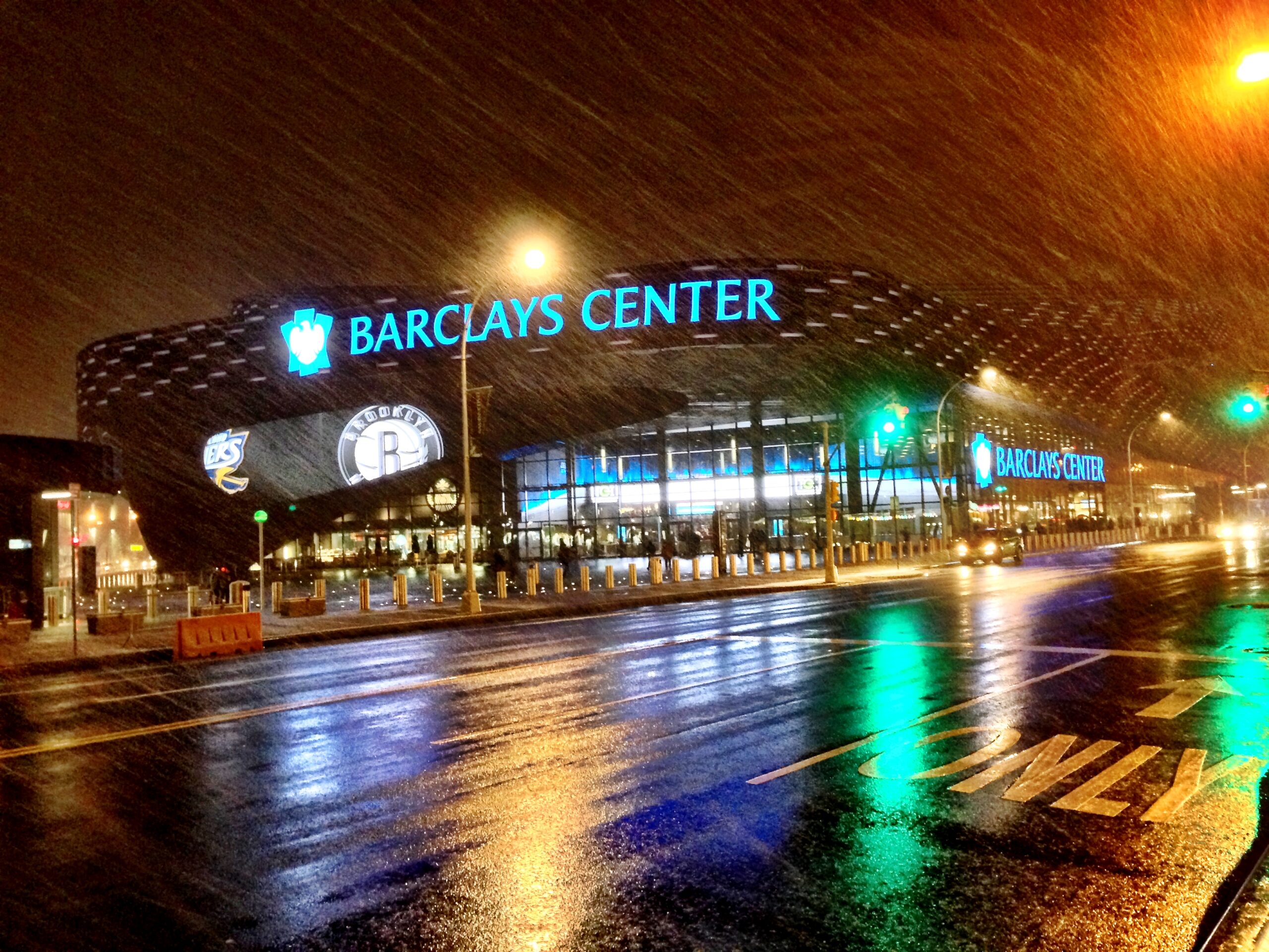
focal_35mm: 33
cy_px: 476
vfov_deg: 42.9
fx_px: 1210
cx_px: 634
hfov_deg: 55.4
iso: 500
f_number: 2.4
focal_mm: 4.13
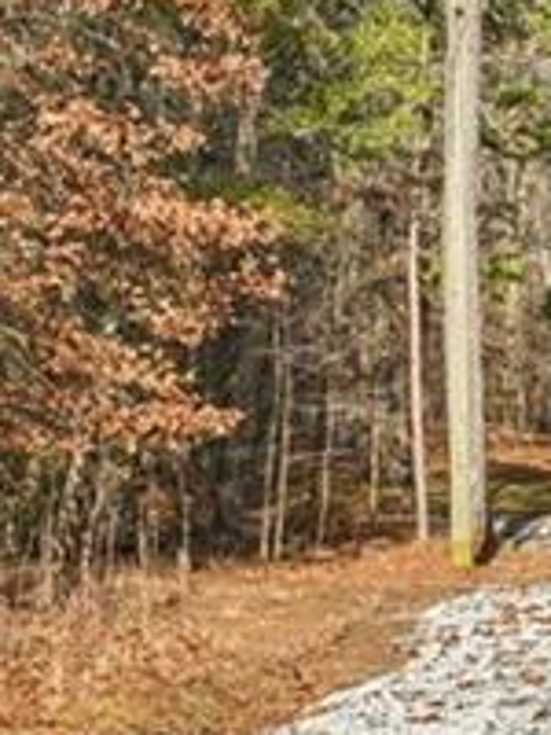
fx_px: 2981
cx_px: 1352
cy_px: 57
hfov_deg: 9.4
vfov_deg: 13.9
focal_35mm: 140
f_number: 8
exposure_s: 1/200
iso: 100
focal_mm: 28.5
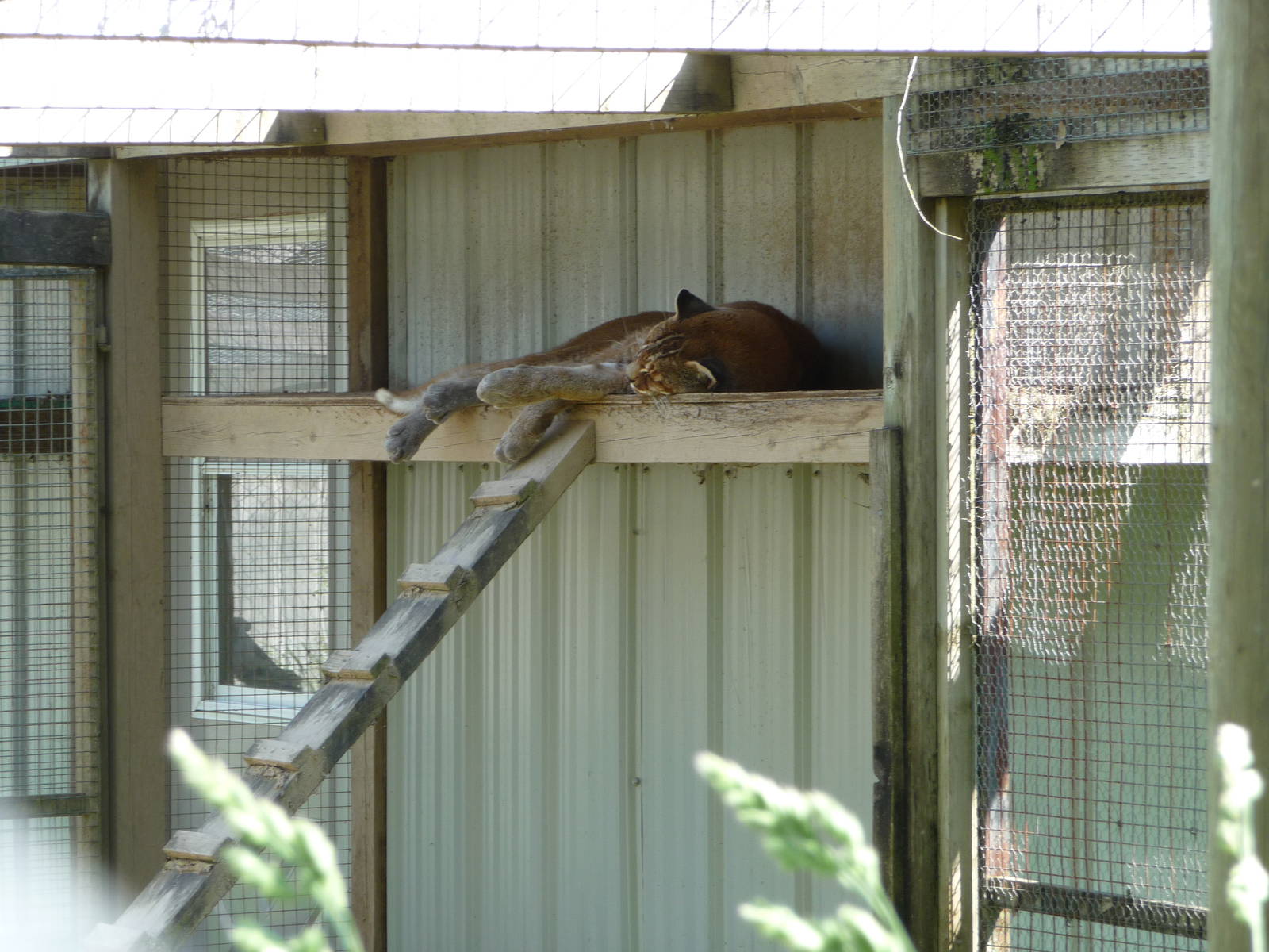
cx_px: 634
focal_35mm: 141
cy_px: 476
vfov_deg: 10.5
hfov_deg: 14.0
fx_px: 5169
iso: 100
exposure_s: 1/60
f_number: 4.8
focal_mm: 24.1
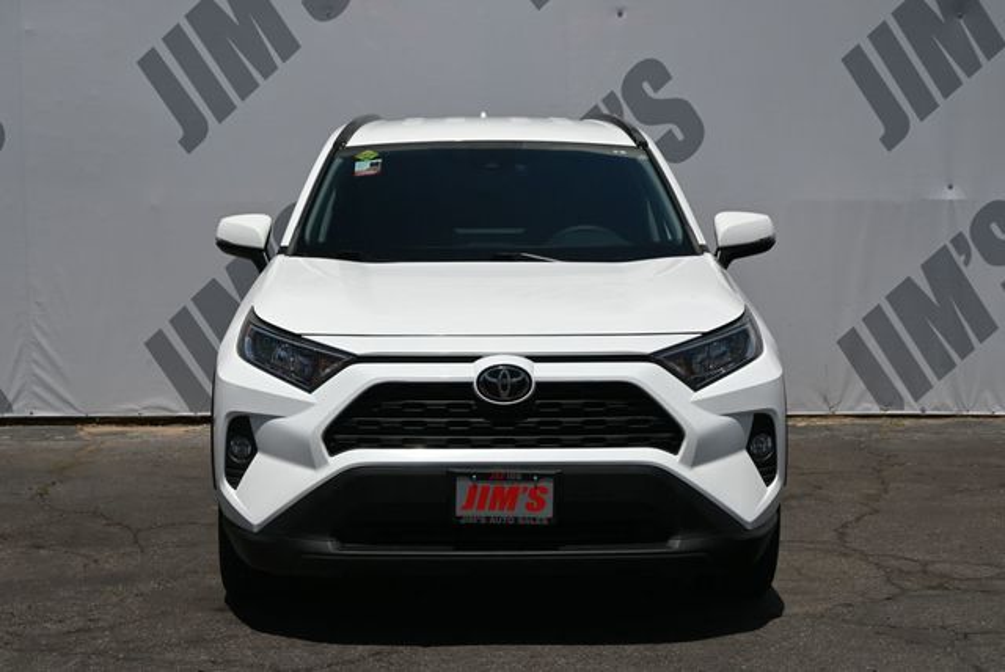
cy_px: 336
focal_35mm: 60
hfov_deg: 33.4
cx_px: 502
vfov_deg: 22.7
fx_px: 1676
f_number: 7.1
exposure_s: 1/400
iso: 100
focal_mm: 40
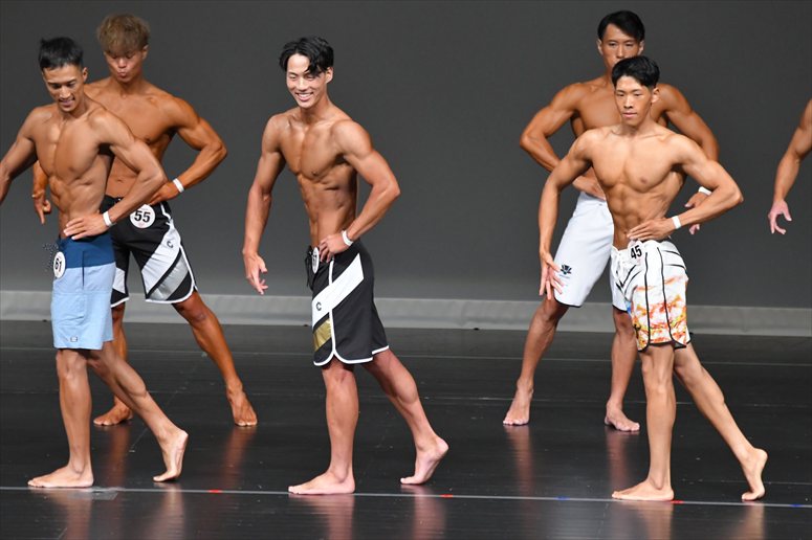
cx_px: 406
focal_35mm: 315
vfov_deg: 4.4
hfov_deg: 6.5
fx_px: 7102
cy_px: 270
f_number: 5.6
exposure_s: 1/400
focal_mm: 210
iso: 4000
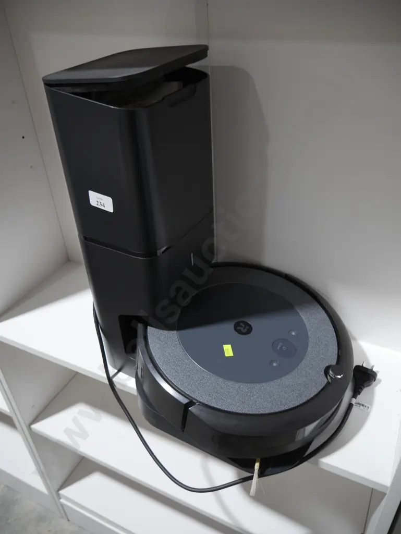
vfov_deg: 63.4
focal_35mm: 28
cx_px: 200
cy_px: 267
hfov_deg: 49.8
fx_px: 432
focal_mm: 14
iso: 320
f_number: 3.5
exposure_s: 1/60
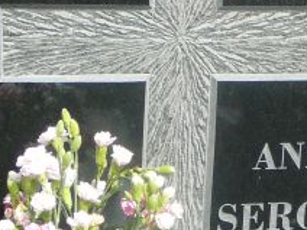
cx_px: 264
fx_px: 1472
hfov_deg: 11.8
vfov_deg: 8.9
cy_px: 211
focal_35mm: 166
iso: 80
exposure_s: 1/500
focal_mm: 8.2
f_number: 3.5
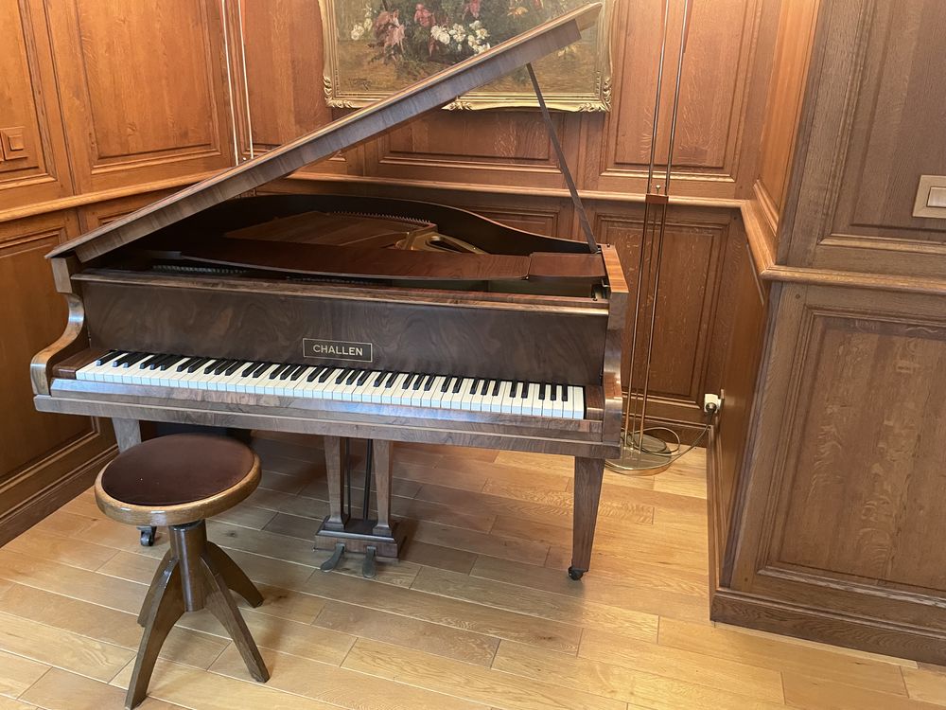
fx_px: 711
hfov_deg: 67.3
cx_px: 473
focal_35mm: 26
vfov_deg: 53.1
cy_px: 355
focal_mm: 4.2
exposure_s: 1/33
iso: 400
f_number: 1.6
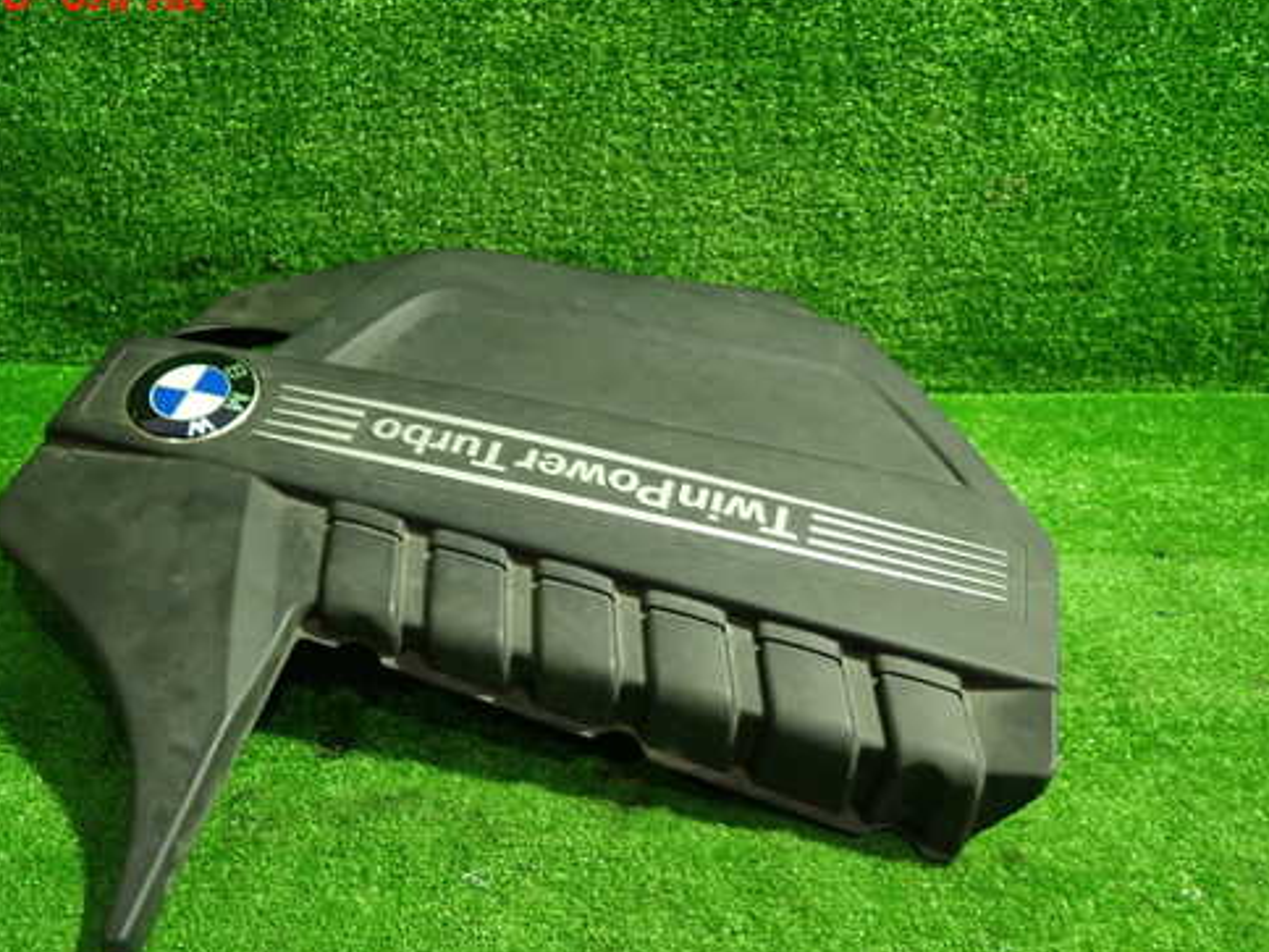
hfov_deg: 57.9
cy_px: 551
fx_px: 1136
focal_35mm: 31
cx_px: 514
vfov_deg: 45.3
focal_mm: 4.5
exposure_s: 1/30
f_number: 2
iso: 400
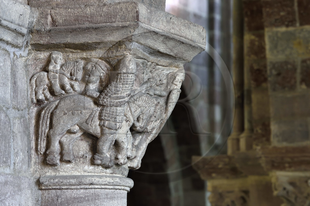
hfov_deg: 10.3
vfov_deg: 6.9
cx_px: 155
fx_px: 1722
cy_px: 103
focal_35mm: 200
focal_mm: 200
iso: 1600
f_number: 6.3
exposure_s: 1/80
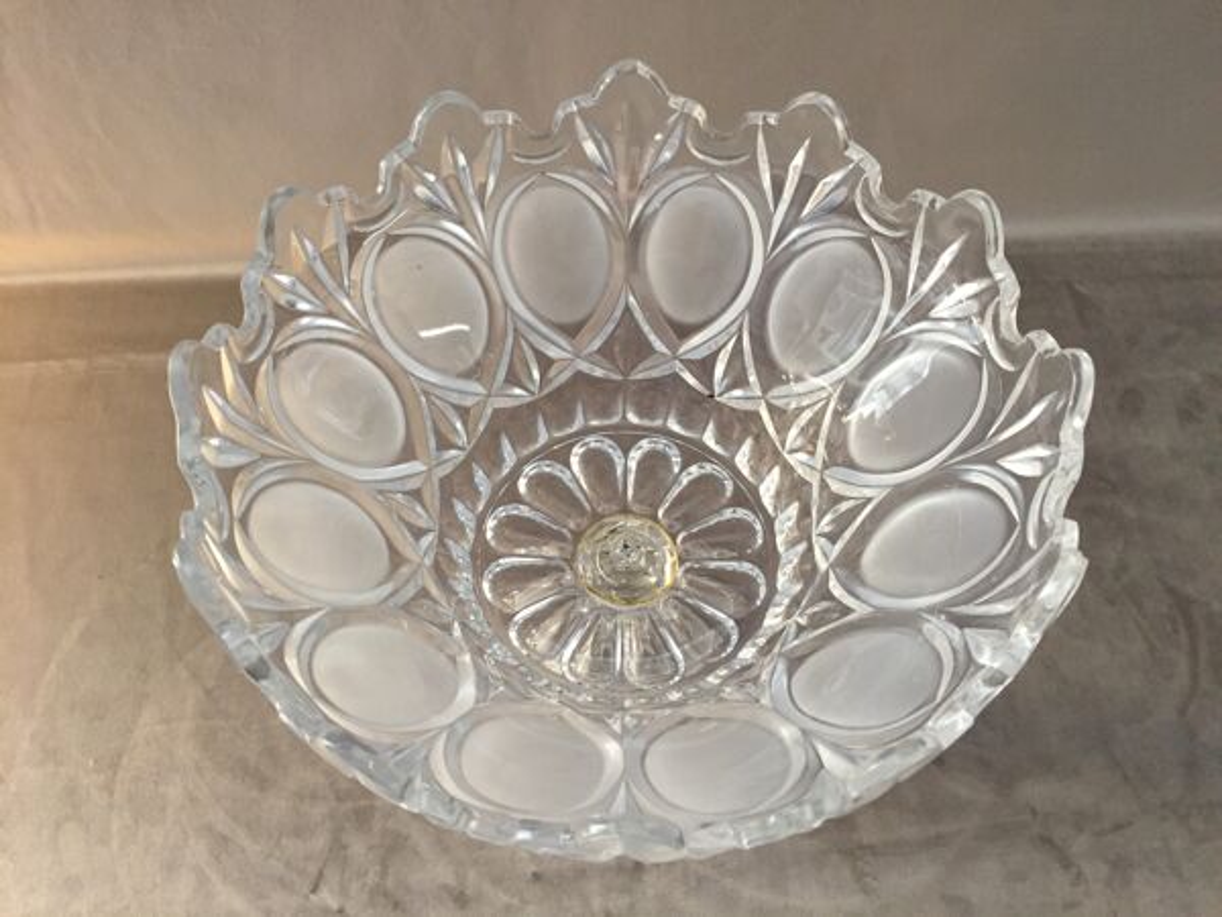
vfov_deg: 48.2
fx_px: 1024
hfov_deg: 61.7
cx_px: 611
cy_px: 458
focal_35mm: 29
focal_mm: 4.15
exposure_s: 1/33
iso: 200
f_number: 2.2
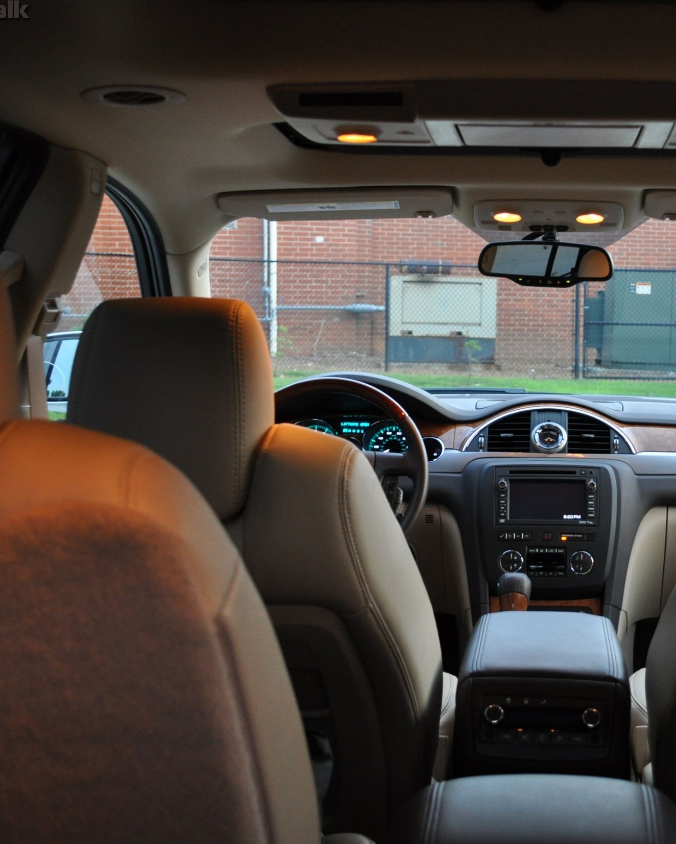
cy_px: 422
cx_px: 553
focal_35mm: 51
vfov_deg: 36.6
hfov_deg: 29.0
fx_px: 1275
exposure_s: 1/40
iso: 800
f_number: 4
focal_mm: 24
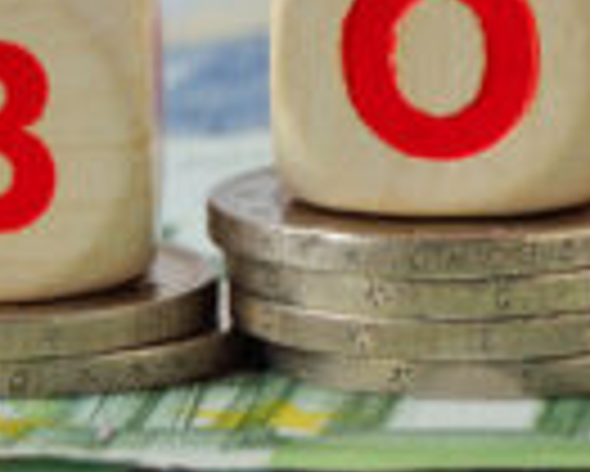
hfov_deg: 3.1
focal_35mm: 620
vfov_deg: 2.5
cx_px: 1027
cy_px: -245
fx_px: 10834
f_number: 9
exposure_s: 1/10
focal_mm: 90
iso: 100
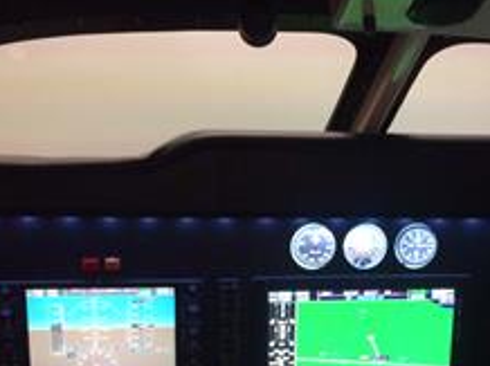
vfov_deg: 23.6
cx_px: 321
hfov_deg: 32.0
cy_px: 339
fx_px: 848
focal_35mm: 60
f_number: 2.2
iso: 250
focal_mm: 4.15
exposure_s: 1/25
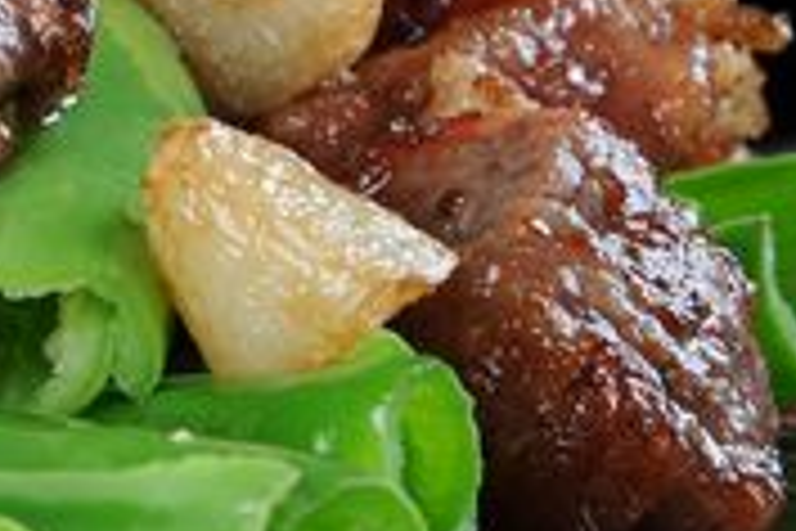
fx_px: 11983
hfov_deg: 3.8
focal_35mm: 542
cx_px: -580
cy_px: 52
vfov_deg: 2.5
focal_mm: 80
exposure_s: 1/125
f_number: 10
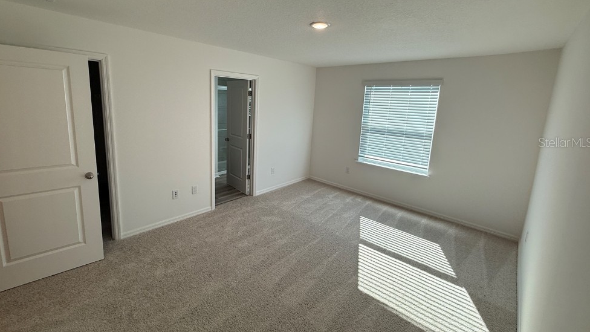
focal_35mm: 16
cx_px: 286
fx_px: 250
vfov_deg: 66.7
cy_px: 142
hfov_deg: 99.3
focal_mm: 2.22
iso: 64
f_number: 2.2
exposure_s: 1/141
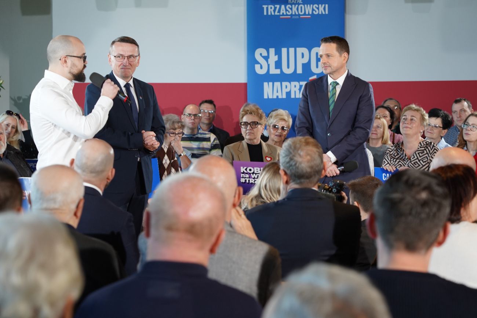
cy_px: 159
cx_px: 238
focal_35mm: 100
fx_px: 1325
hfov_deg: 20.4
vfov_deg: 13.7
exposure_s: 1/100
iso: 1000
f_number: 5.6
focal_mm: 100
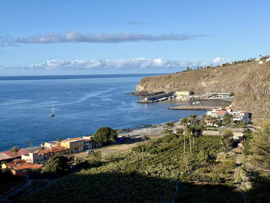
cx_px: 135
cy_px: 102
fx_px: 374
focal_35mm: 48
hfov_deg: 39.7
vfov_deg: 30.3
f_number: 1.78
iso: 80
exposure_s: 1/5587
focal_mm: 6.76
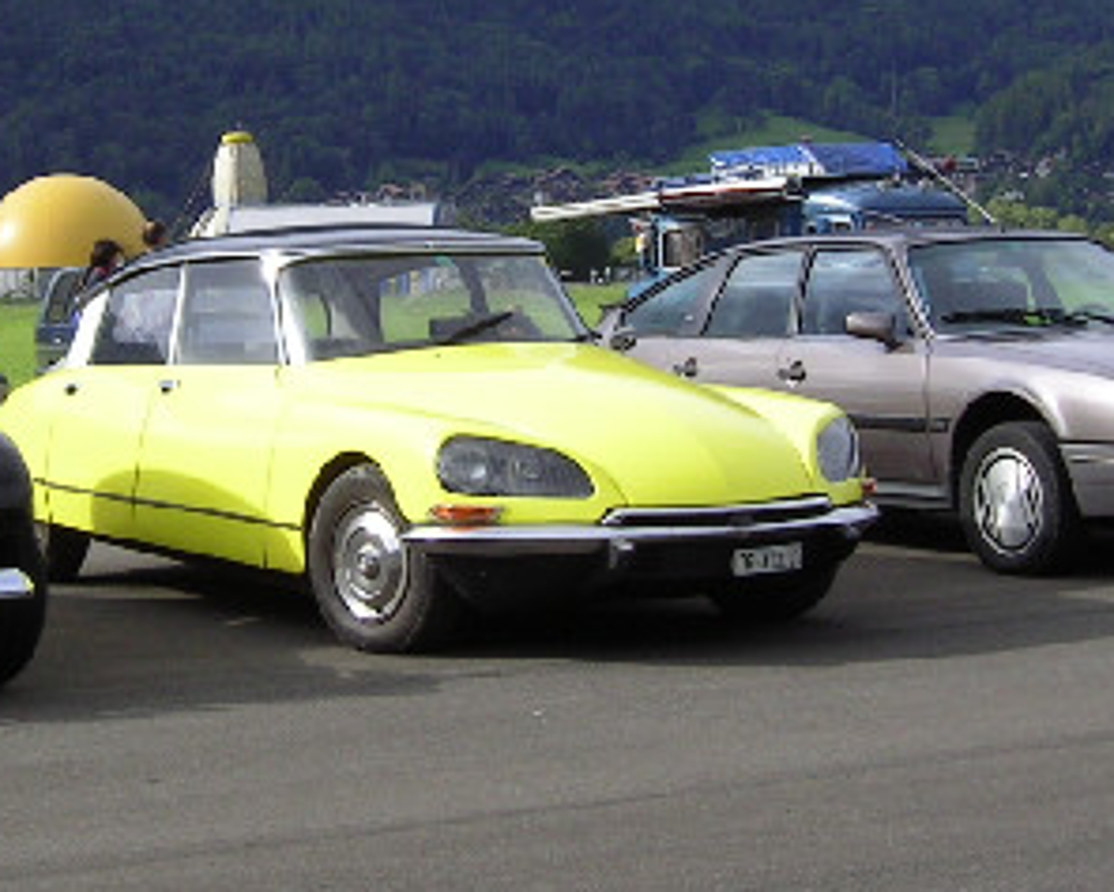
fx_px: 3133
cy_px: 358
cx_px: 485
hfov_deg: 20.2
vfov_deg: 16.2
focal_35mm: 95
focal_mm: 7.1
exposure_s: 1/240
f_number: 5.6
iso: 50
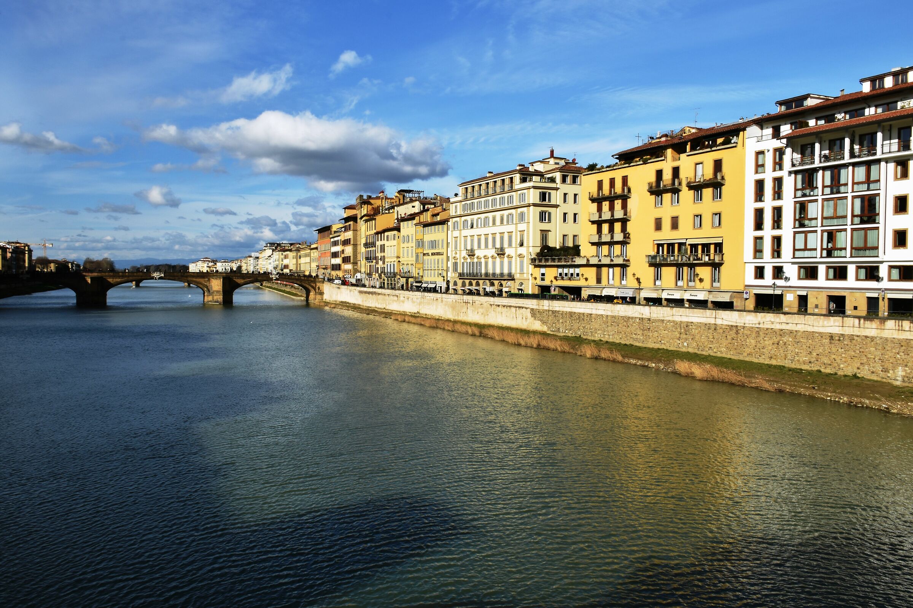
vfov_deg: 47.9
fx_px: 684
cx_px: 456
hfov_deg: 67.4
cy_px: 304
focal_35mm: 27
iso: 100
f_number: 22
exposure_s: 1/30
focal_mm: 18
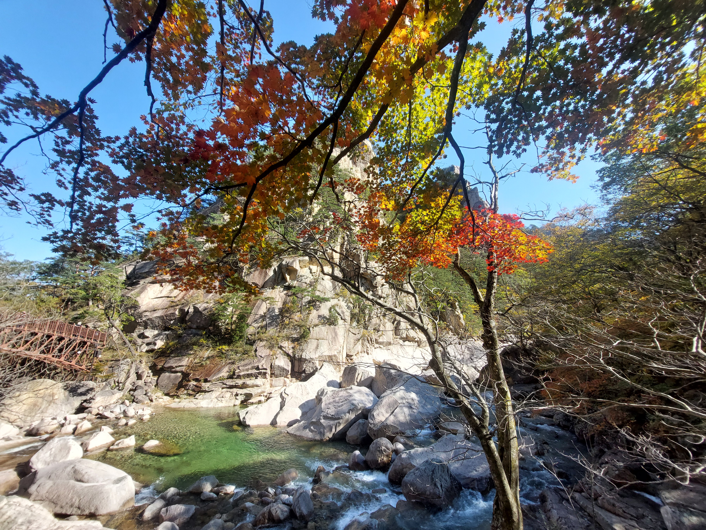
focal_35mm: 13
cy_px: 265
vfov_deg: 89.9
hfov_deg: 106.2
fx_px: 265
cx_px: 353
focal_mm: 1.74
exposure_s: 1/526
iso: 50
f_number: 2.2
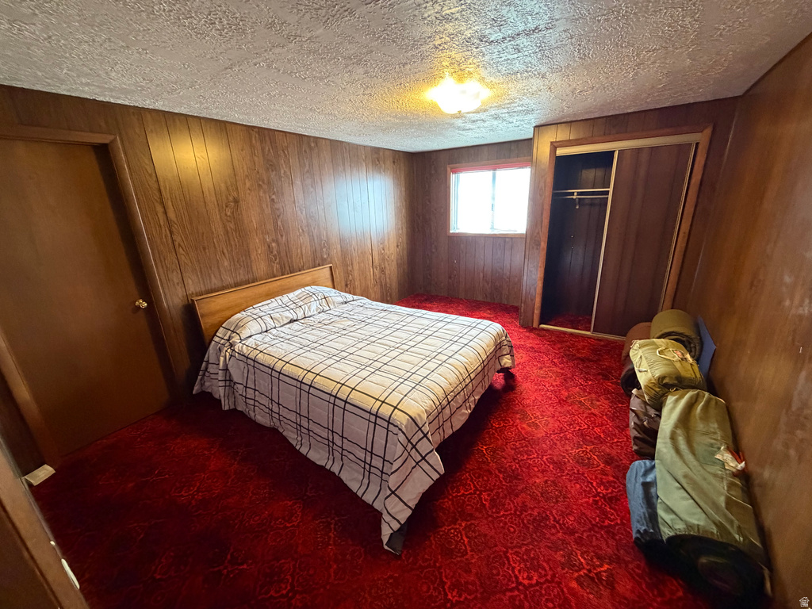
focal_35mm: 14
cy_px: 304
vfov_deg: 85.7
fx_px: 328
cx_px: 406
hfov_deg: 102.1
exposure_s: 1/60
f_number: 2.2
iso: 640
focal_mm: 2.22
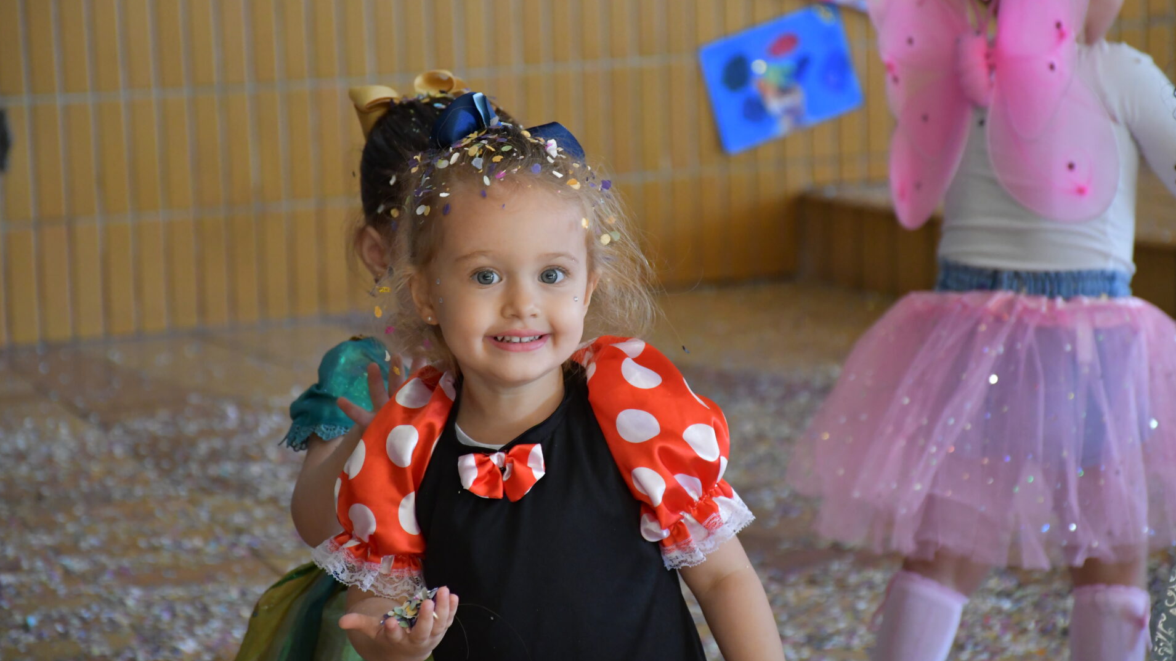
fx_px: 4927
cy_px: 273
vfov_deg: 7.7
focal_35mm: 158
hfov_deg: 13.6
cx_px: 586
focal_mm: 100
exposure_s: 1/250
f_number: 5.6
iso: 3200
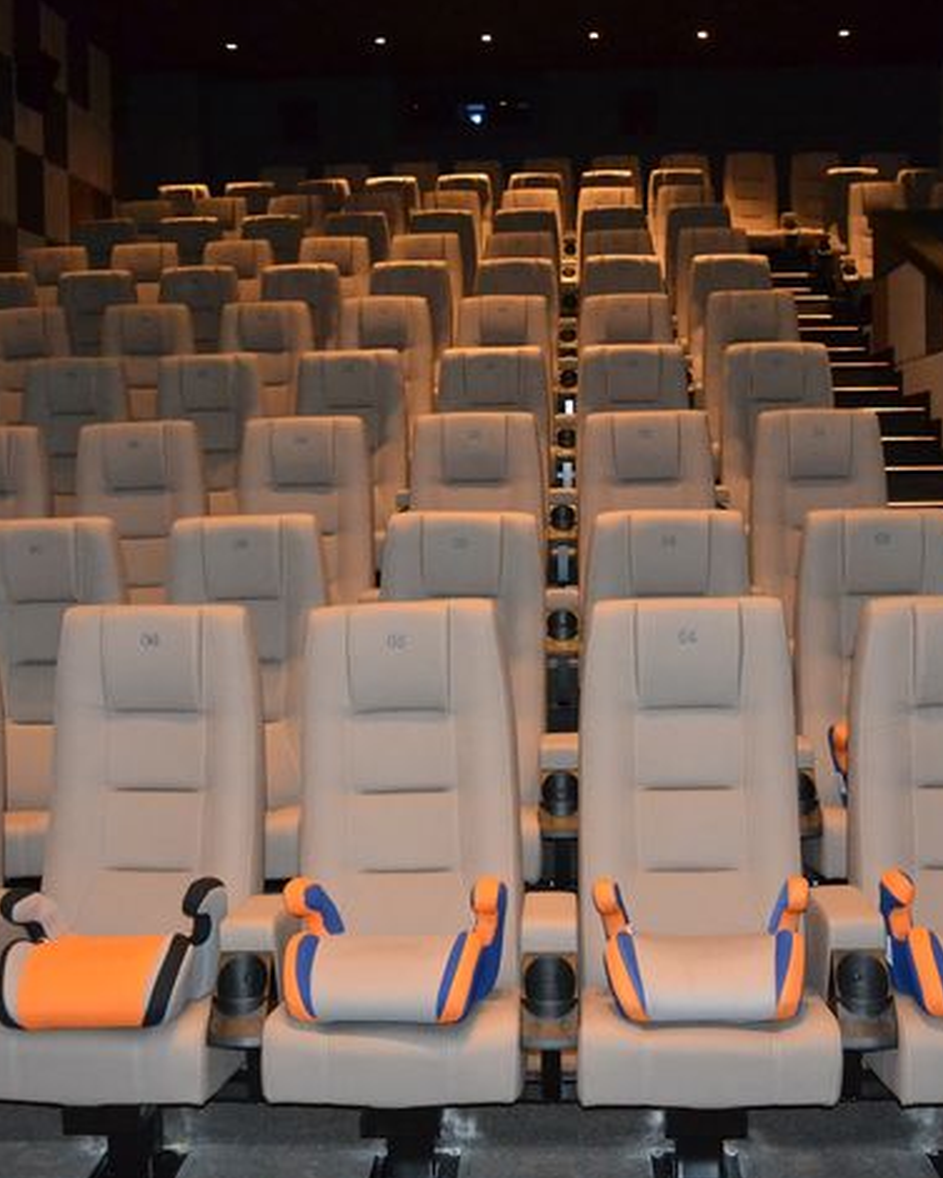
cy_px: 561
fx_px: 1500
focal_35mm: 43
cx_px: 498
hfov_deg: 34.9
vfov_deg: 42.9
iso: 3200
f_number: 3.5
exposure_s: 1/60
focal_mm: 18
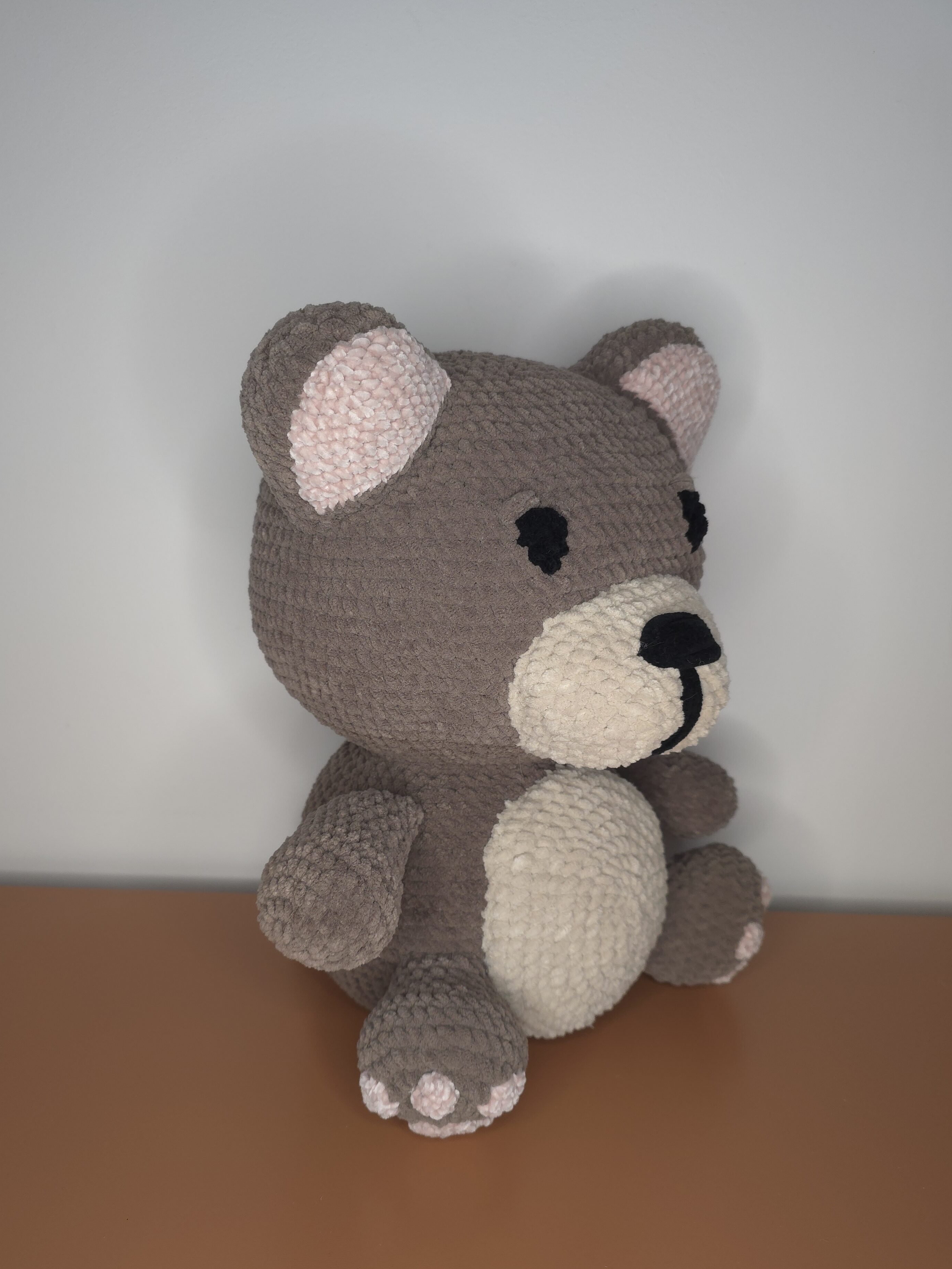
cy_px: 670
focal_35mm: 25
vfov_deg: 69.3
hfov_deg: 54.8
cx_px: 436
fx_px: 917
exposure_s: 1/50
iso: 160
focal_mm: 6.3
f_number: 1.7
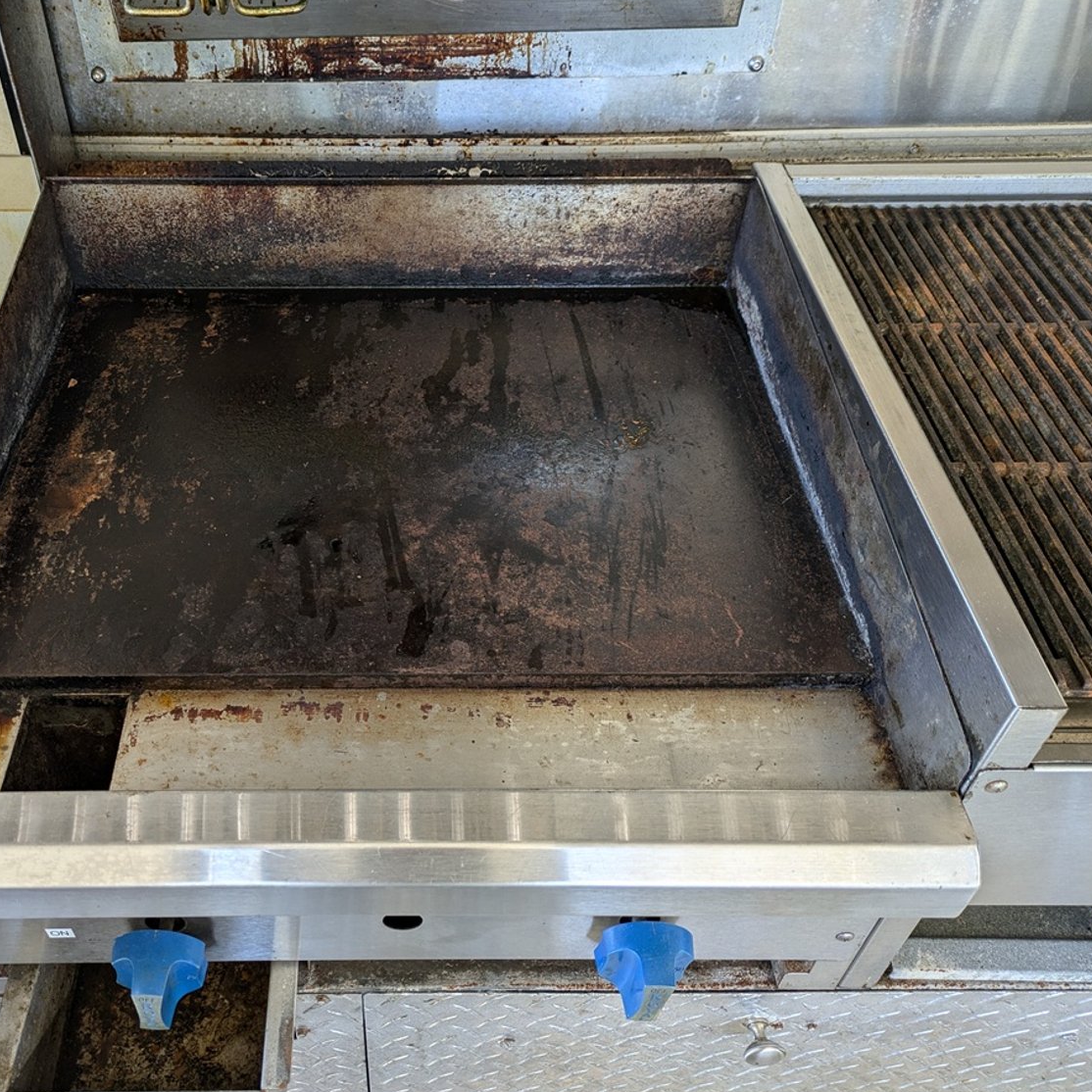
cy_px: 553
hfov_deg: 53.5
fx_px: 1071
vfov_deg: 54.0
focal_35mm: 30
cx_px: 419
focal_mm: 5.43
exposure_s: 1/60
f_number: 1.89
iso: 58
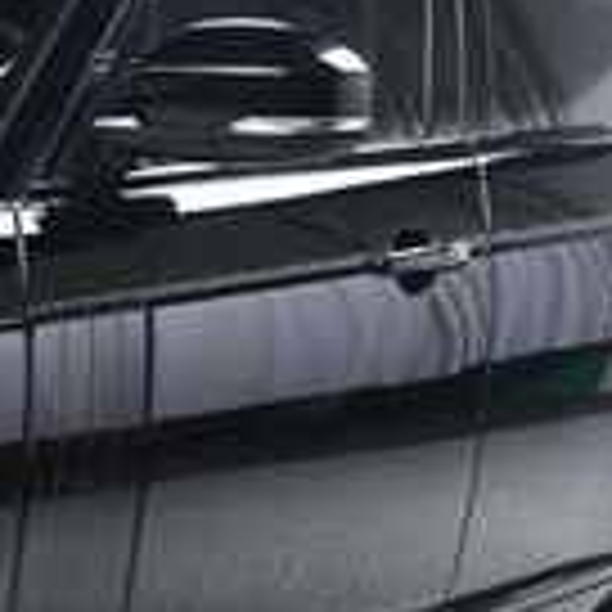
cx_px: -374
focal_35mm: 156
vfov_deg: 11.2
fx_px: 3120
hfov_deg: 10.7
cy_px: 504
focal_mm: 26
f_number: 9
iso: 100
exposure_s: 1/160
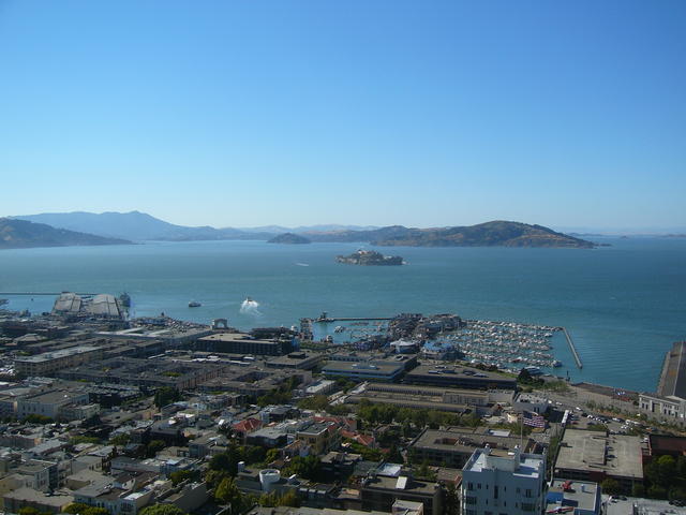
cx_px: 343
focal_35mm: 35
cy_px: 258
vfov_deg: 40.7
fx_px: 694
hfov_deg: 52.6
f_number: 8
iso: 50
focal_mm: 5.8
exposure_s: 1/200
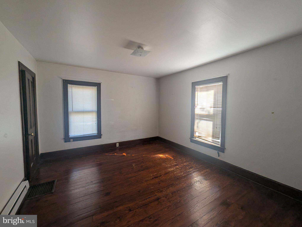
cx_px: 151
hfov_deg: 106.1
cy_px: 114
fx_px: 114
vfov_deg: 90.1
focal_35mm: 13
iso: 129
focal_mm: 1.95
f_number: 2.2
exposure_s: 1/120
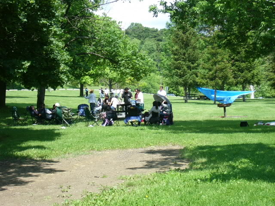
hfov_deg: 22.0
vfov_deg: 16.6
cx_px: 138
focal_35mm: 89
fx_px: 707
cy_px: 103
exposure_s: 1/160
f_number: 4.6
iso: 50
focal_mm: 14.7
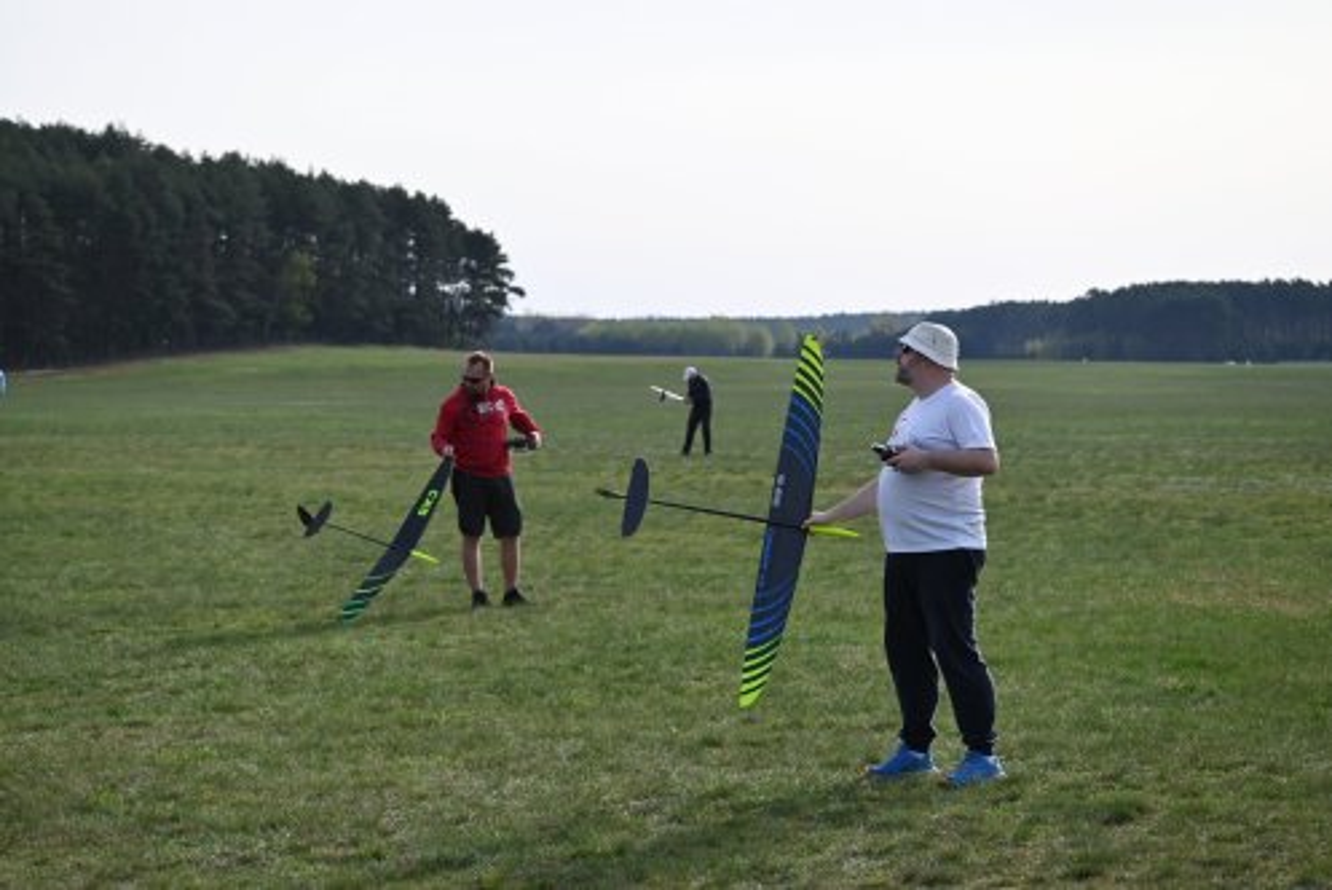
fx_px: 3702
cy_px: 445
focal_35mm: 100
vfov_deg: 13.7
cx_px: 666
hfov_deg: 20.4
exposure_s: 1/800
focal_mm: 100
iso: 320
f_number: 7.1
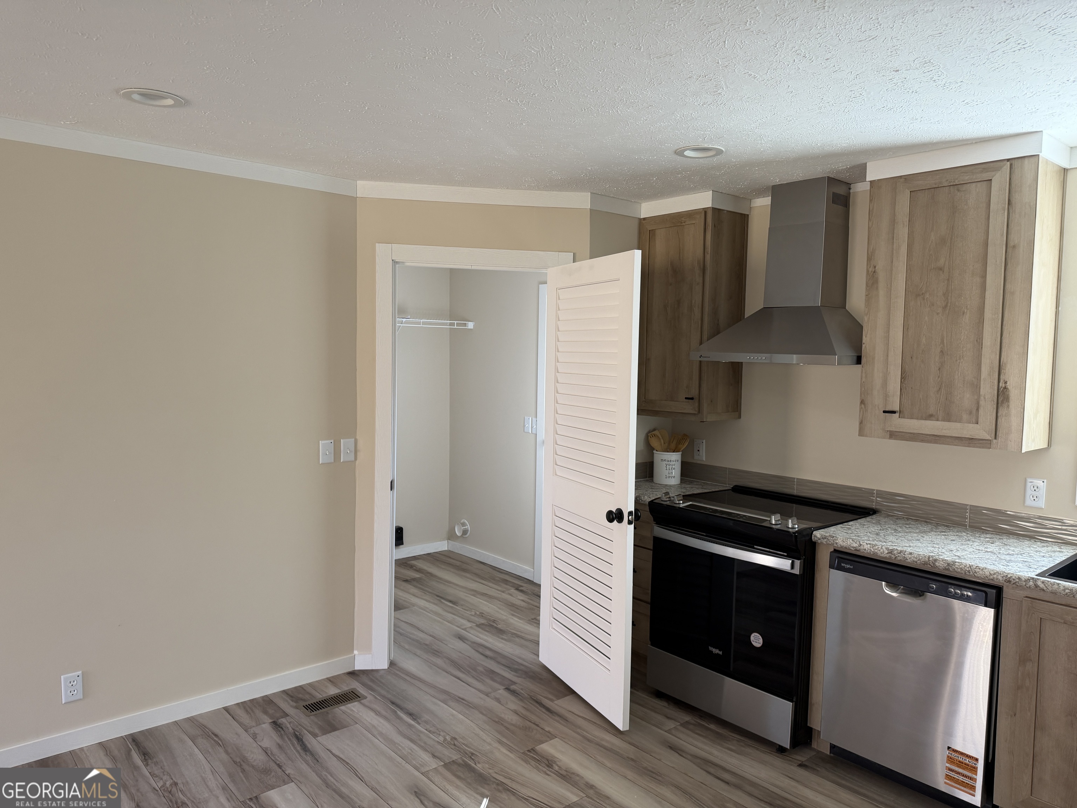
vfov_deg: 56.8
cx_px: 538
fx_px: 747
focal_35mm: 24
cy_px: 404
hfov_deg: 71.6
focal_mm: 6.76
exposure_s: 1/120
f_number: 1.78
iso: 160
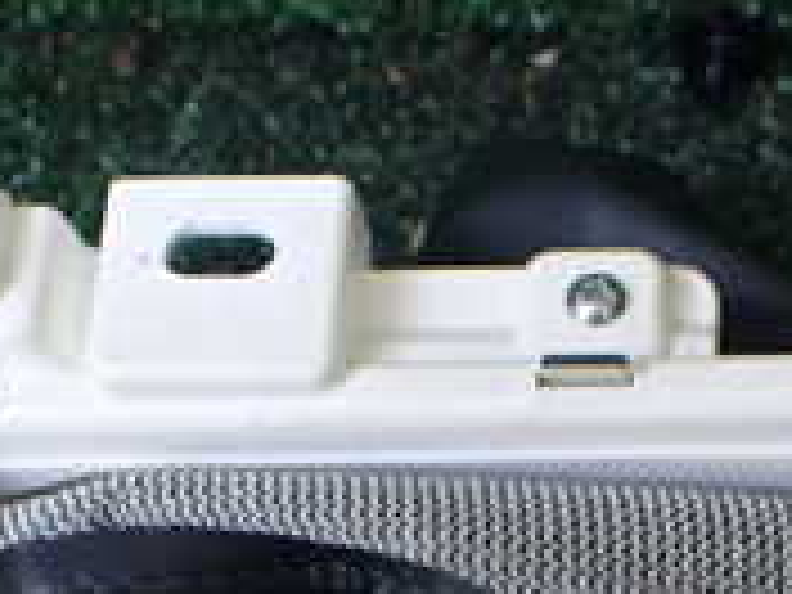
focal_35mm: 102
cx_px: 616
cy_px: 756
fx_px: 2334
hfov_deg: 19.1
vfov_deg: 14.0
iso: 250
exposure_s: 1/125
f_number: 2.3
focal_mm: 5.4
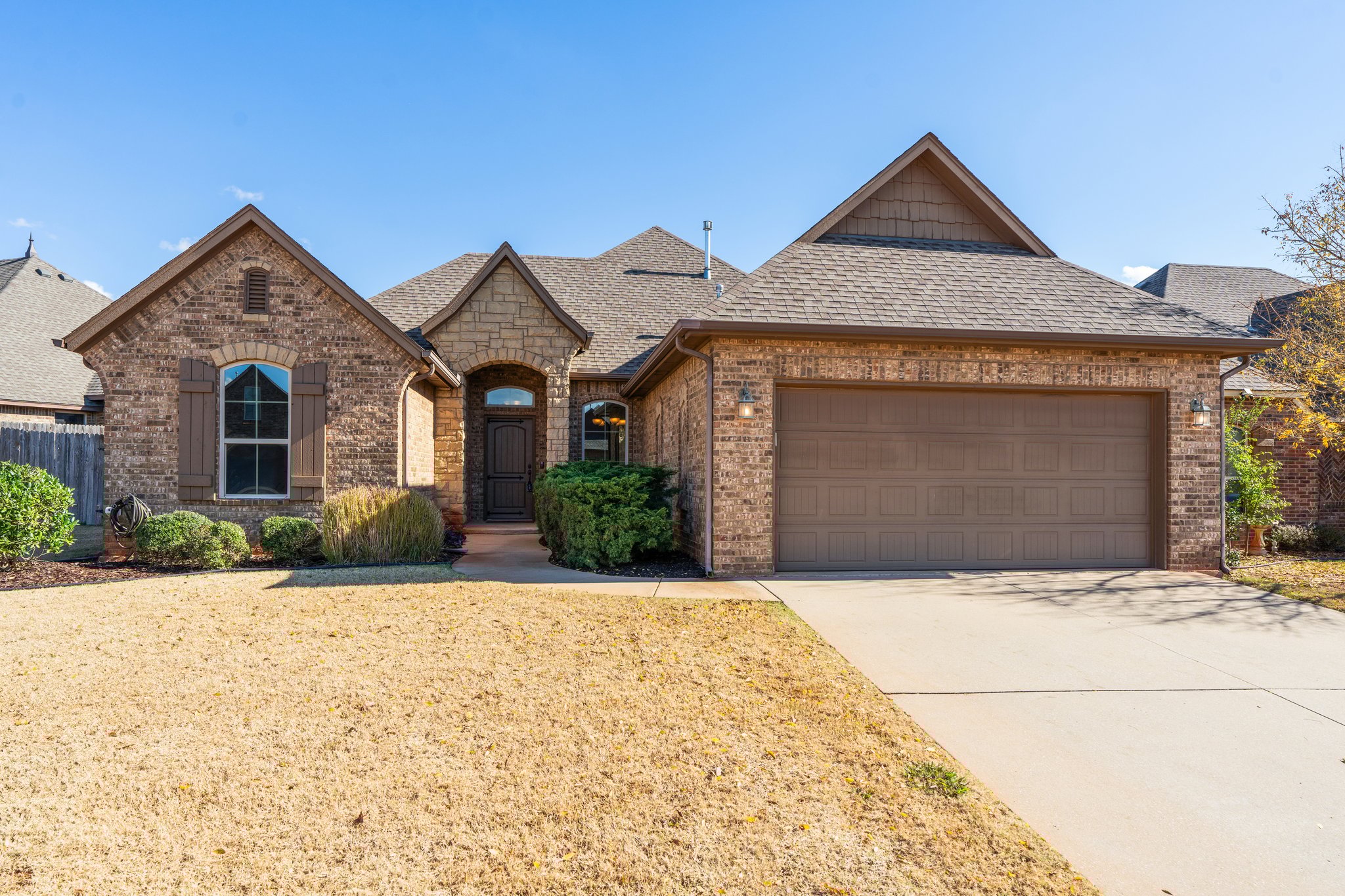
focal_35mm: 21
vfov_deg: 59.5
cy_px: 448
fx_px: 784
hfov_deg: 81.2
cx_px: 672
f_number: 7.1
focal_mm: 21
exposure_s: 1/320
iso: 200
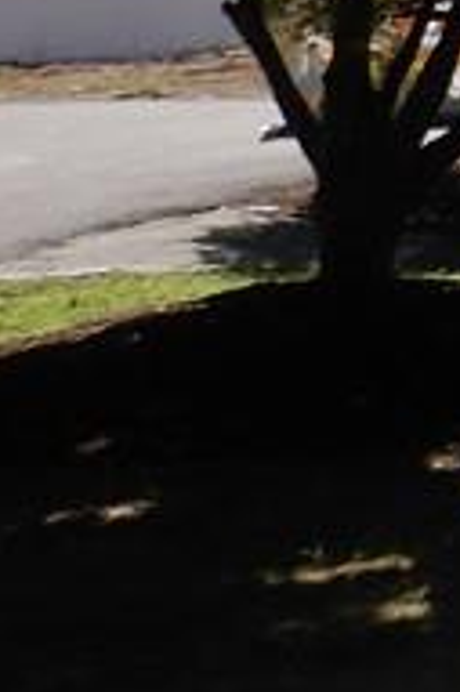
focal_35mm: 134
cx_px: 1670
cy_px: -402
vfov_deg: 14.2
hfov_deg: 7.8
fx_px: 2573
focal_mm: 4.3
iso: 125
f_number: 2.8
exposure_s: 1/1250
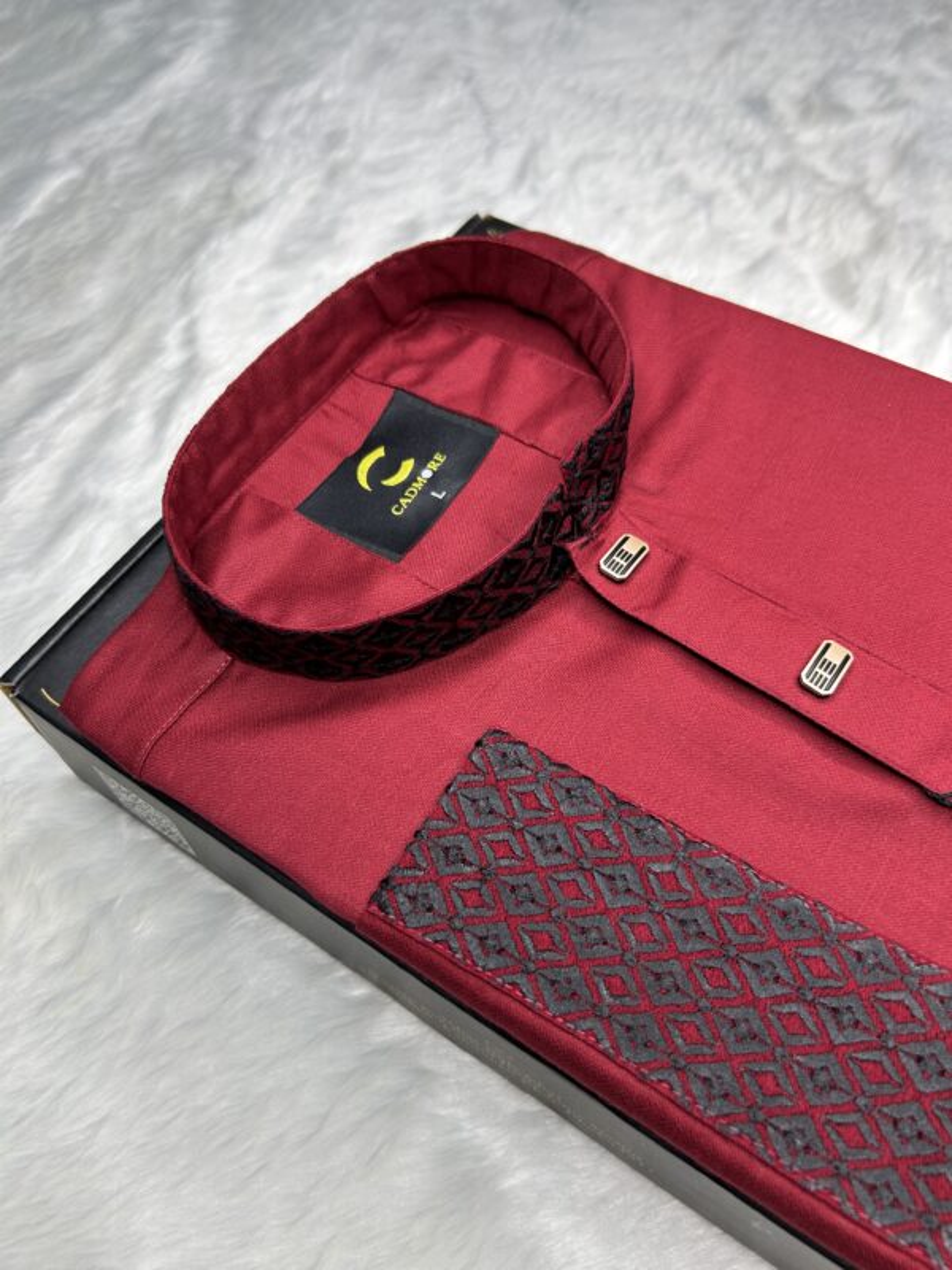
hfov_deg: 53.1
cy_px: 635
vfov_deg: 67.3
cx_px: 476
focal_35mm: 26
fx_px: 953
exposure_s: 1/195
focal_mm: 5.7
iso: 40
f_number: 1.5
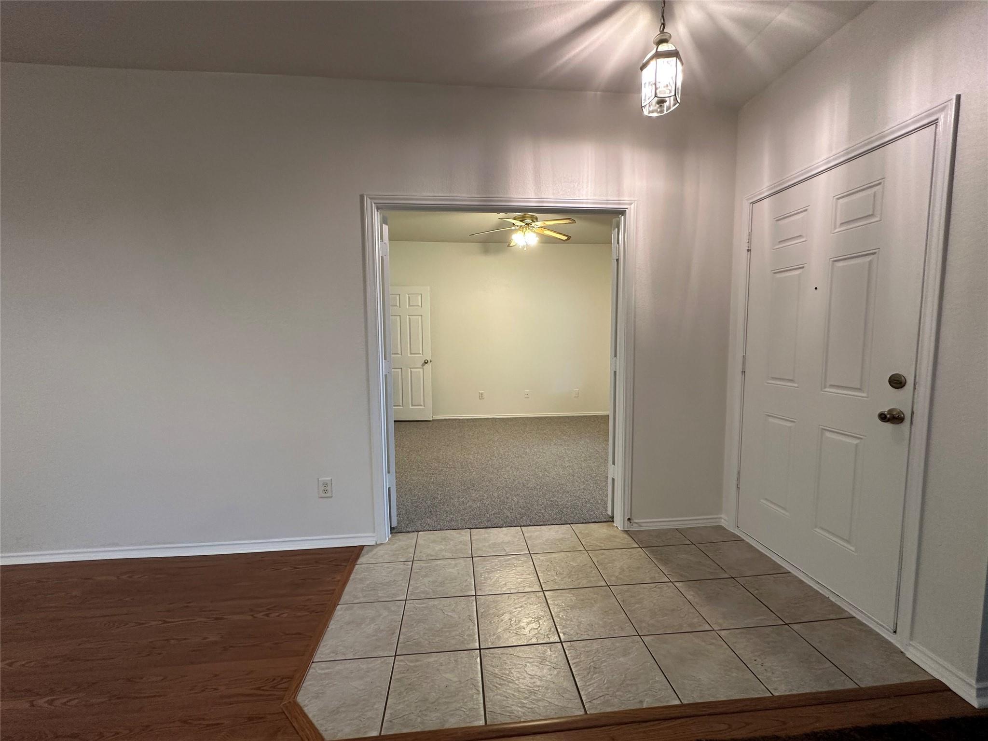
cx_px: 494
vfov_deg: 85.7
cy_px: 370
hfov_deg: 102.1
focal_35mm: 14
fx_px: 400
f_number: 2.2
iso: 200
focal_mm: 2.22
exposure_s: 1/60
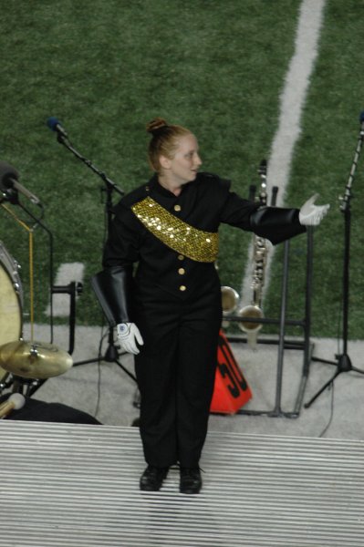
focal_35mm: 525
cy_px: 274
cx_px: 182
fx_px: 7976
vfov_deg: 3.9
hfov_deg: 2.6
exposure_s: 1/60
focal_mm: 350
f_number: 5.6
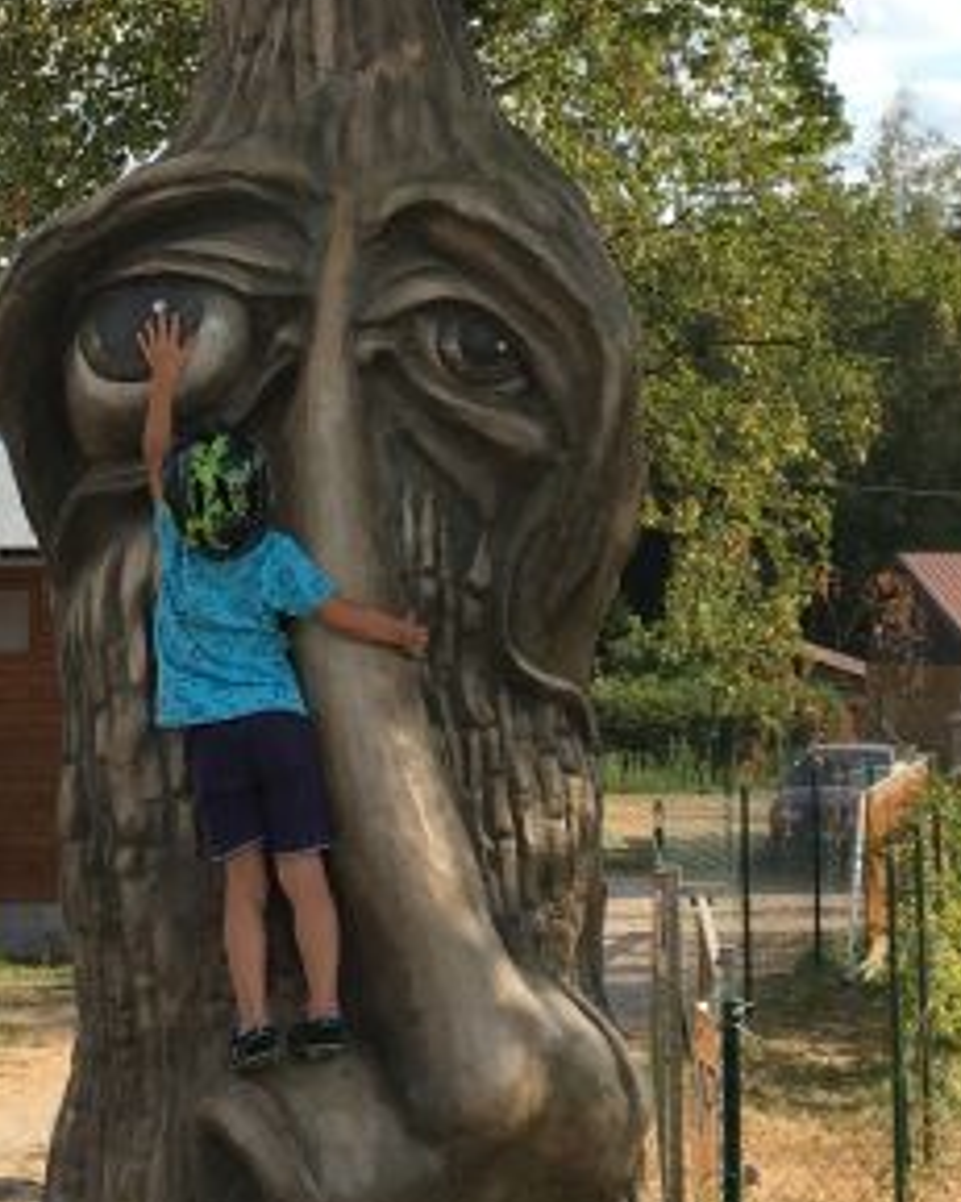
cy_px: 116
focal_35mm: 98
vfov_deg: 19.2
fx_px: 3486
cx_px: 391
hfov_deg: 15.7
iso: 25
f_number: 2.2
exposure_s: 1/864
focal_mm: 4.15
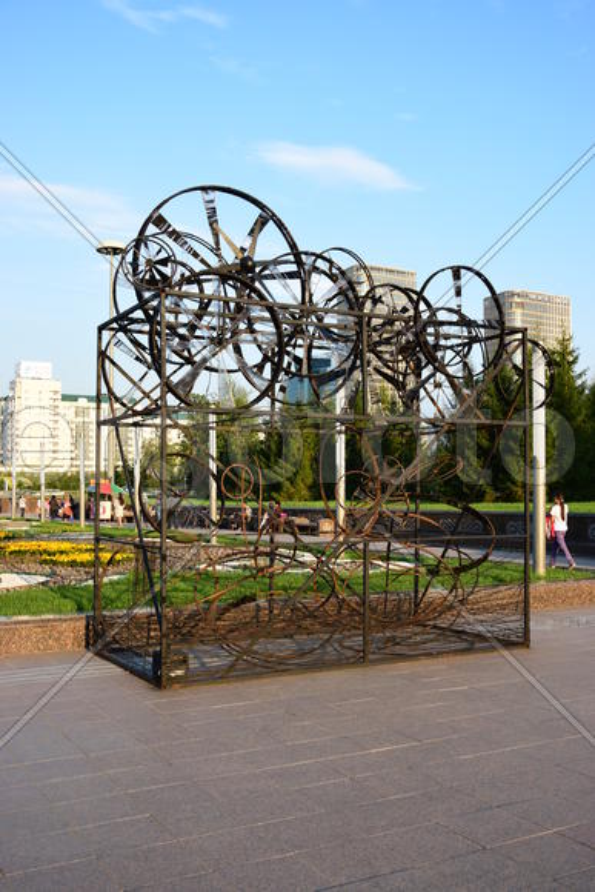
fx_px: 892
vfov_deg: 53.1
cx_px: 298
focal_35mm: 36
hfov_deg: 36.9
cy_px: 446
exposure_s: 1/125
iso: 100
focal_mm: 24
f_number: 5.6
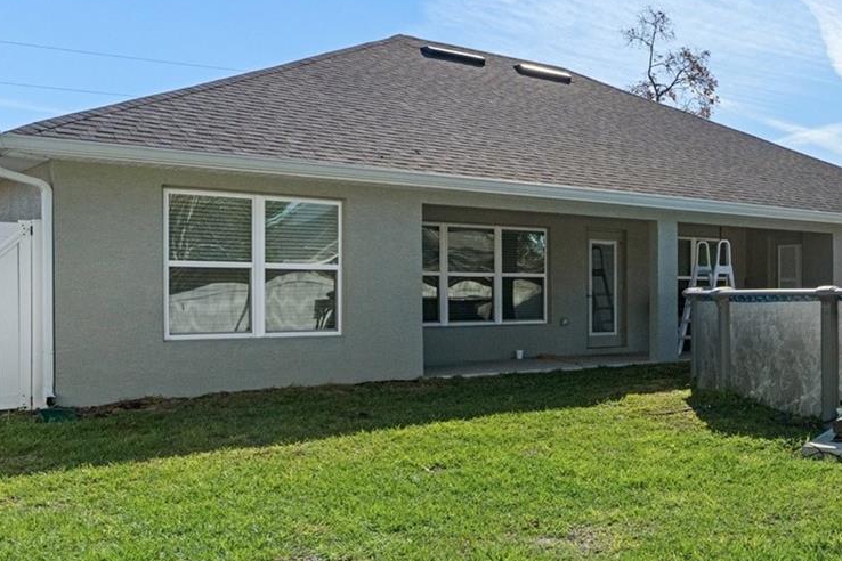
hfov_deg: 45.5
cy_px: 338
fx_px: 912
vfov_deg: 34.1
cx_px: 738
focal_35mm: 39
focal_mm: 12
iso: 800
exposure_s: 1/750
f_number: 8
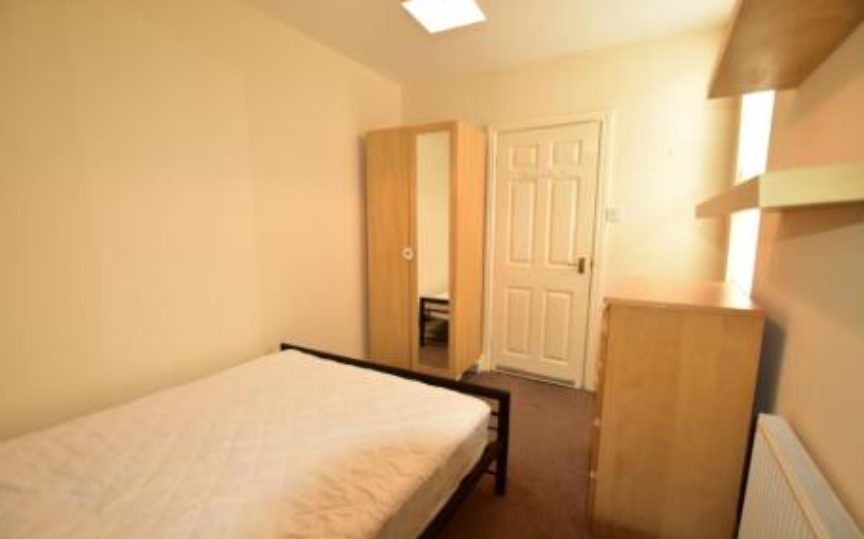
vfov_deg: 71.1
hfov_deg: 97.8
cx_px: 427
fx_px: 377
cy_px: 289
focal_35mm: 16
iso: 1000
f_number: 3.5
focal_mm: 10
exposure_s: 1/60
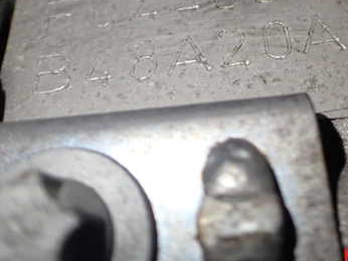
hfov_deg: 35.8
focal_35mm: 52
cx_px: 270
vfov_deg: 27.4
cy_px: 45
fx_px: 523
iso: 250
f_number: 2.3
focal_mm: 5.4
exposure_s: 1/125
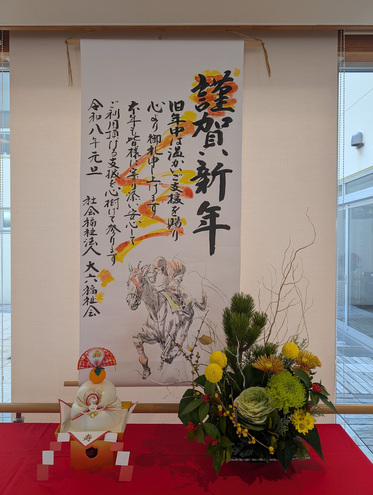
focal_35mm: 24
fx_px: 344
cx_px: 186
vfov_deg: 71.5
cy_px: 248
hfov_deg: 56.9
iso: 18
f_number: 1.68
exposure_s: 1/33.3
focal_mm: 6.9
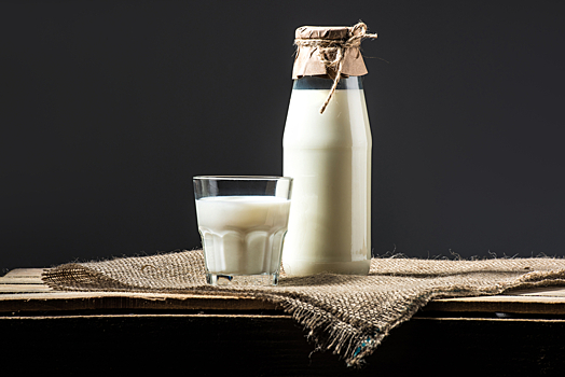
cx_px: 282
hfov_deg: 10.3
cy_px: 188
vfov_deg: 6.9
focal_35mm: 200
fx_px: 3140
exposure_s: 1/125
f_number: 13
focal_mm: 200
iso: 100
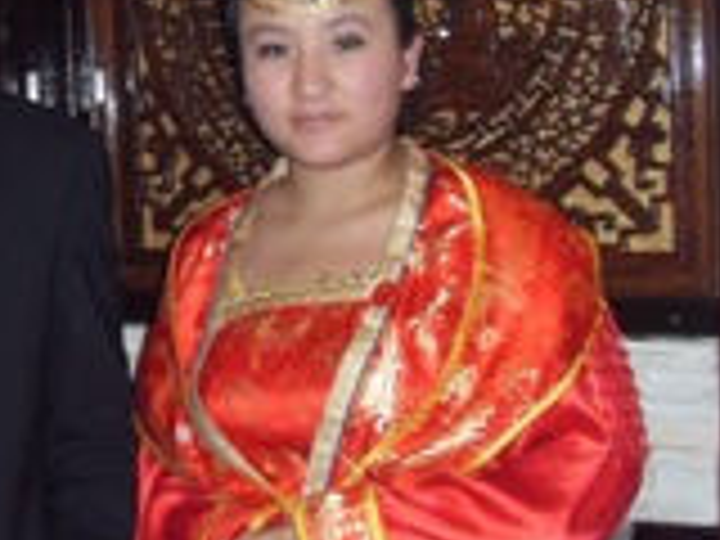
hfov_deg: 17.4
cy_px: 176
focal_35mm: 107
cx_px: -180
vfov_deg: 13.8
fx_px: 2226
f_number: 3.5
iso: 320
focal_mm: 6.6
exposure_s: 1/45
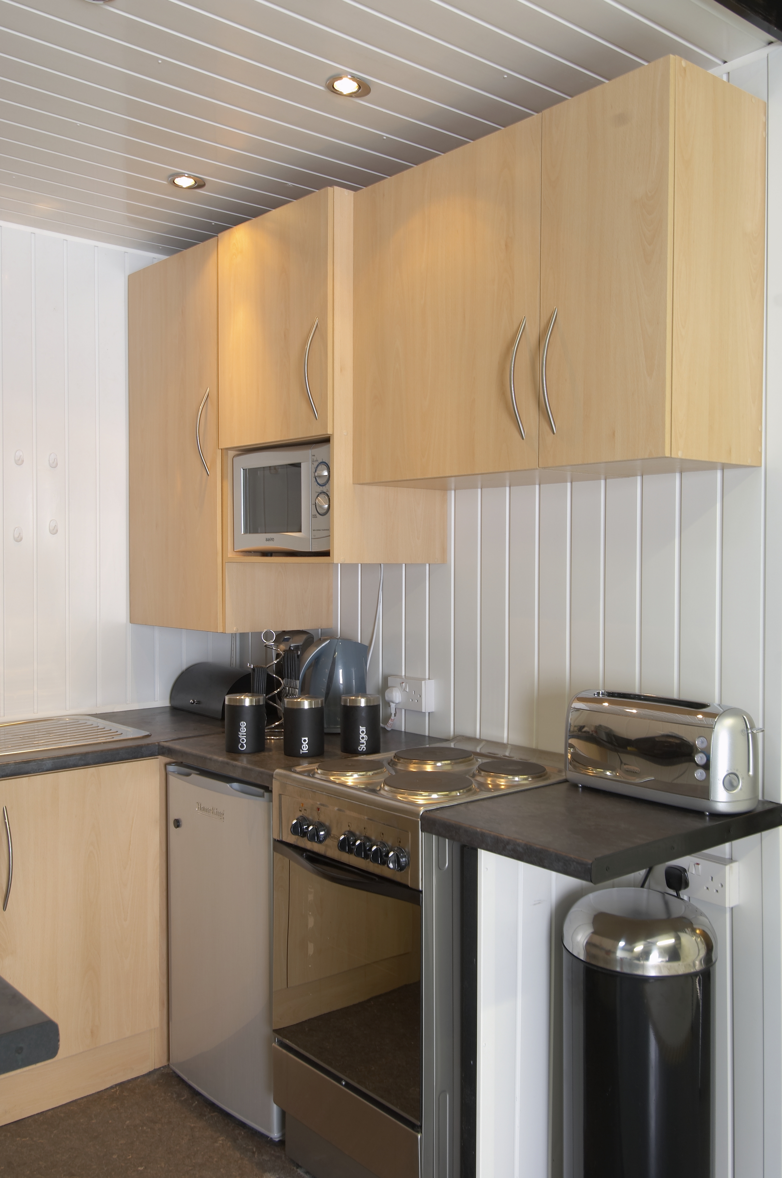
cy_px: 589
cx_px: 391
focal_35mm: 30
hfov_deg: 43.5
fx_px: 980
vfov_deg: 62.0
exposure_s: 1/2
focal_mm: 20
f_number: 8
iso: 100
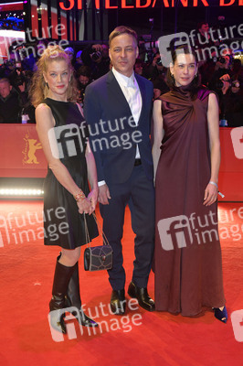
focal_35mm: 34
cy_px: 183
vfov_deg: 55.8
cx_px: 122
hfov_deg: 38.8
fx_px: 345
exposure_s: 1/250
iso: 1600
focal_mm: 34
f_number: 5.6
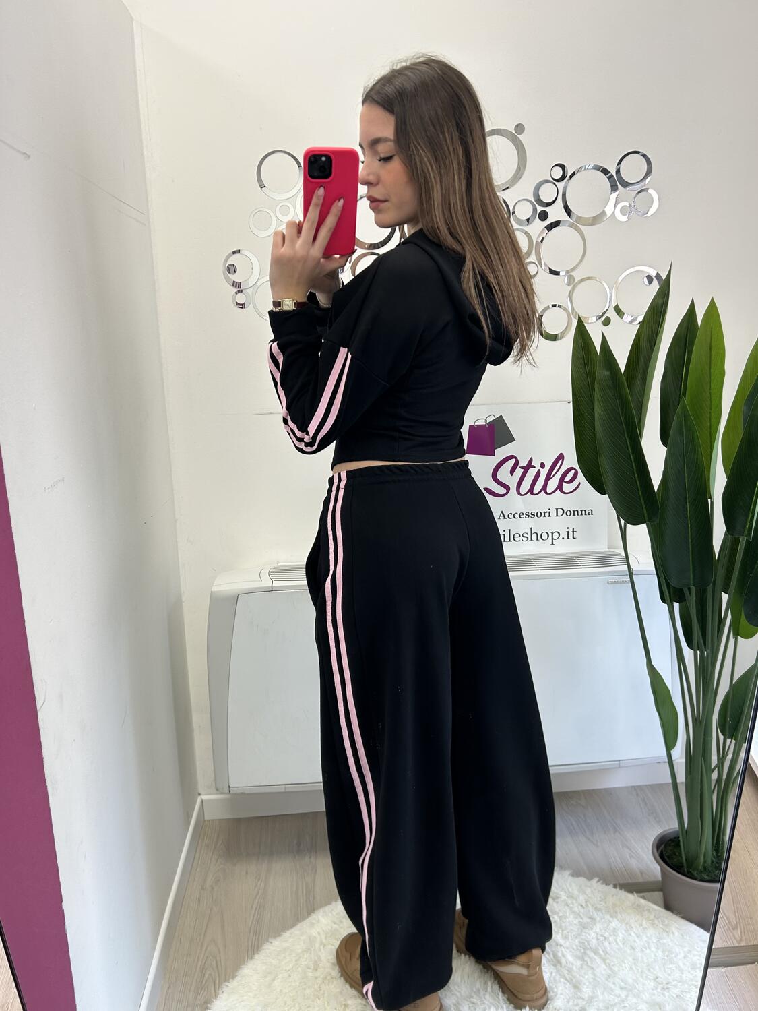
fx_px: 759
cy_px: 506
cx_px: 379
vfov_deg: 67.3
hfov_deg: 53.1
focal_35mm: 26
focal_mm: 5.7
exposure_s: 1/100
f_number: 1.5
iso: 64
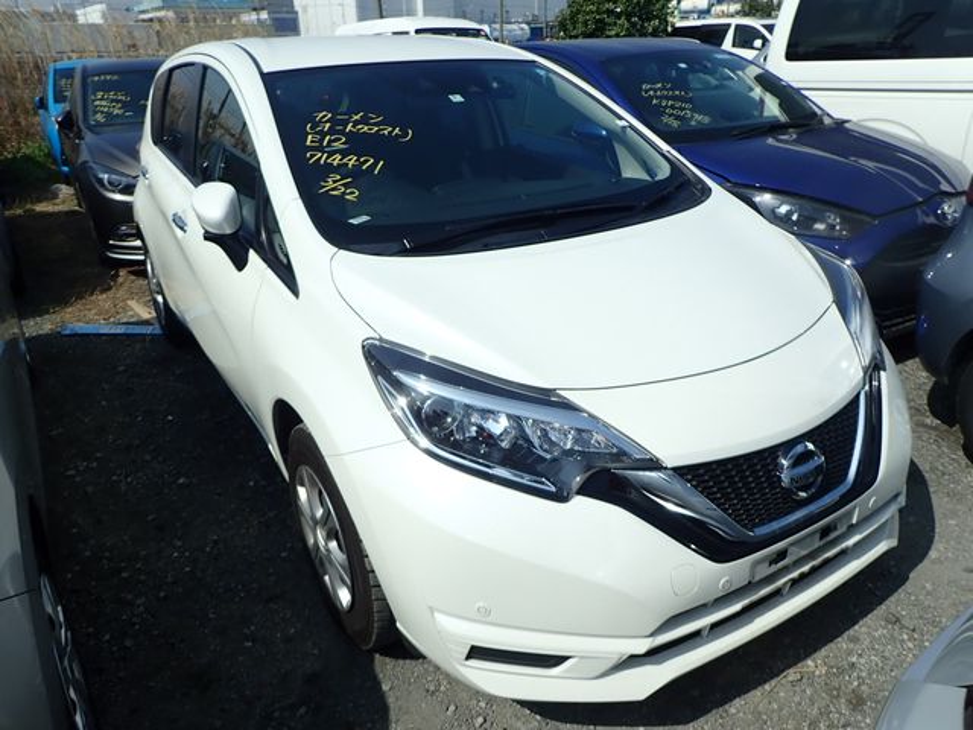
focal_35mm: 25
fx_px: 703
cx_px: 486
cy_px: 365
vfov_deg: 54.9
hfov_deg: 69.4
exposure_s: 1/250
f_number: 8
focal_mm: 4.5
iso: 100
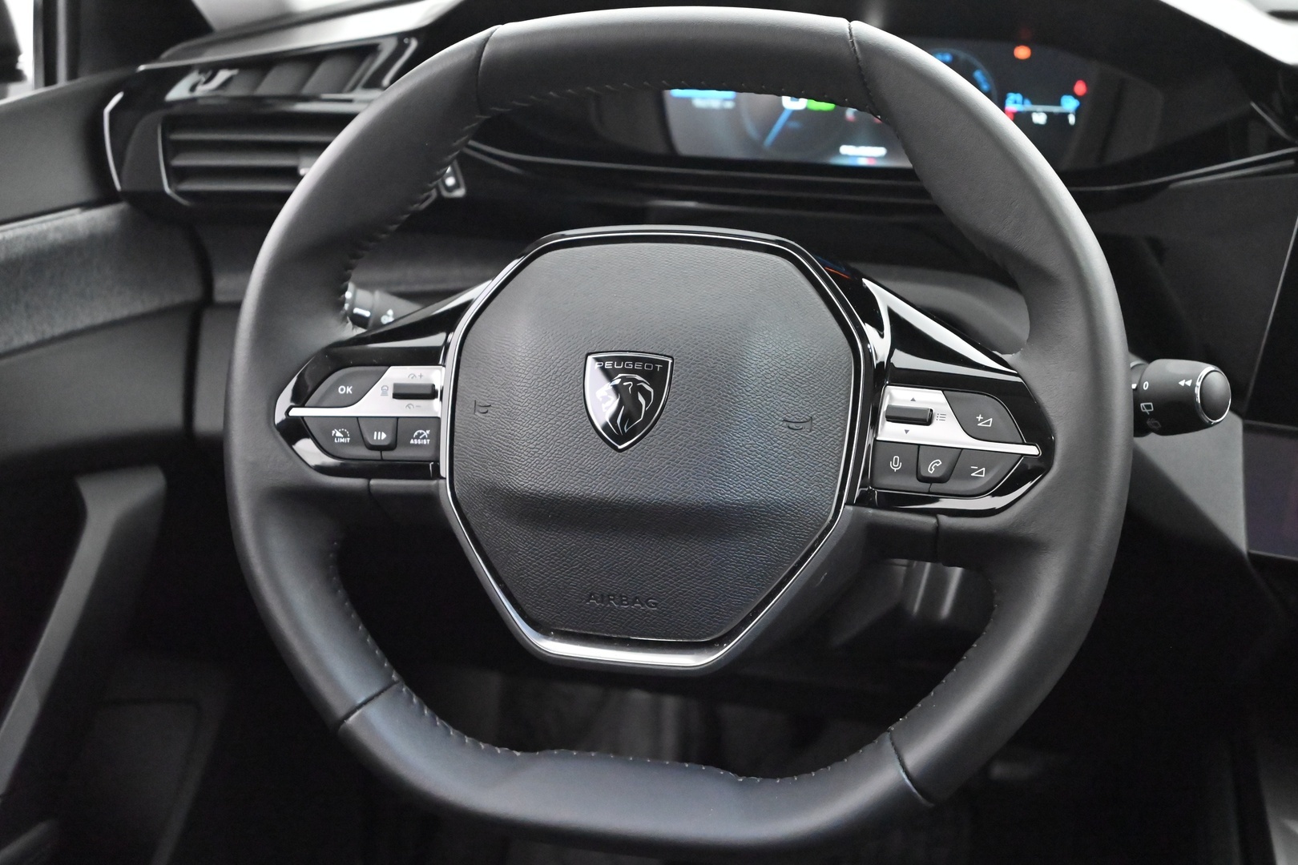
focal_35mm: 50
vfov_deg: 27.0
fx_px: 1803
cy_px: 432
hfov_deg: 39.6
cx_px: 649
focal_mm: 50
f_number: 6.3
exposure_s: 1/60
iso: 18000
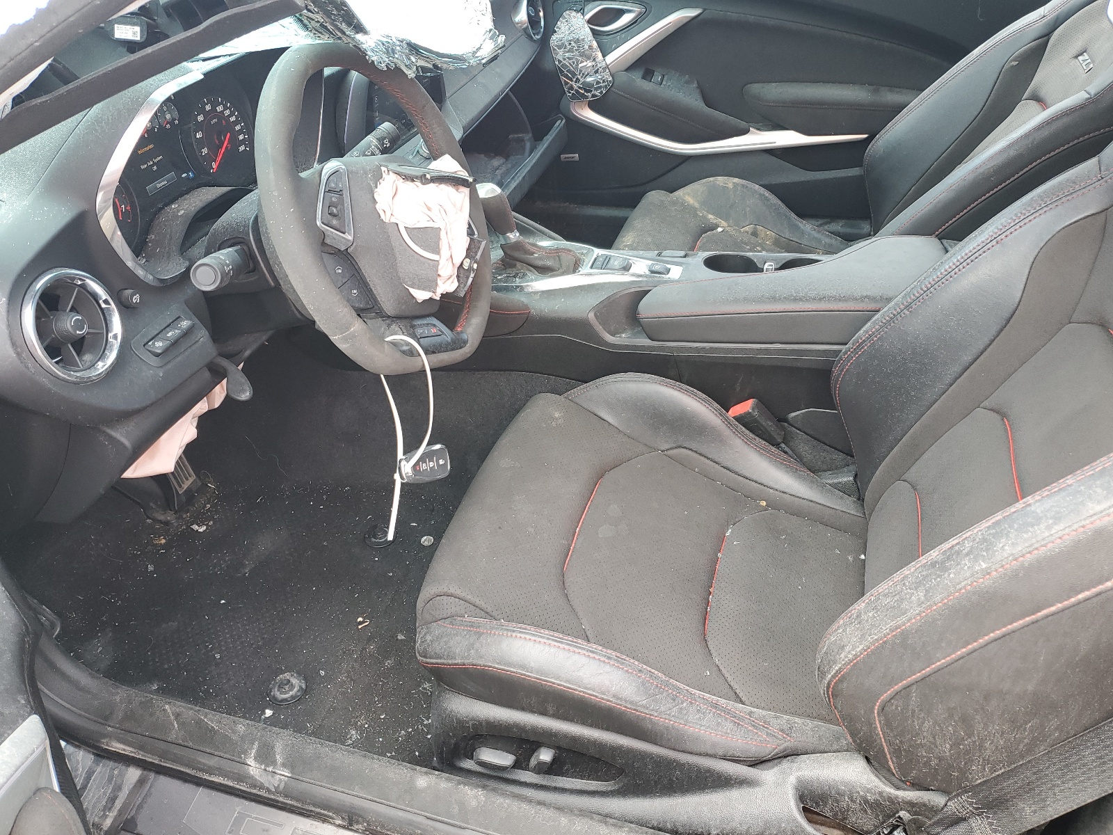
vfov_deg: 53.1
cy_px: 418
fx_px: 836
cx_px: 556
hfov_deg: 67.3
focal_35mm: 26
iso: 55
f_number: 1.5
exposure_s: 1/120
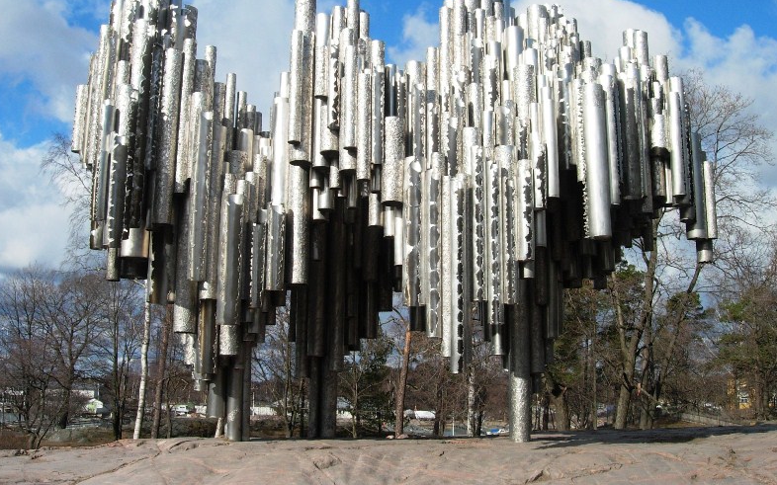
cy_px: 213
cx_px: 388
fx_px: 868
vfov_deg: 31.2
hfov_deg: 48.2
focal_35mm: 41
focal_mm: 7.8
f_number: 4.8
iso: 79
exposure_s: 1/912
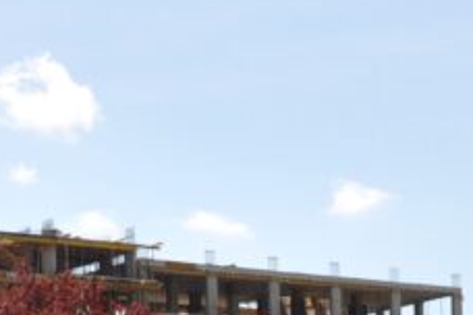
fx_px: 2210
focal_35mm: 168
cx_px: 637
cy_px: 562
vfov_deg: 7.9
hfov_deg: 11.8
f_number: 9
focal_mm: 25
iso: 400
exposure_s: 1/320
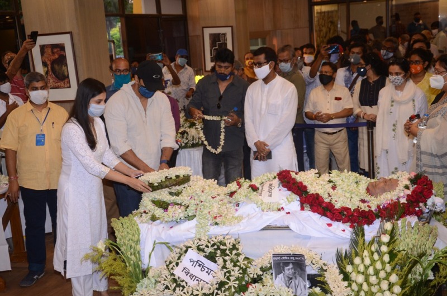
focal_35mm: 60
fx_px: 744
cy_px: 148
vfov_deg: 22.5
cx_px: 224
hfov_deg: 33.5
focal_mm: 40
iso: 800
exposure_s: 1/100
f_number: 6.3
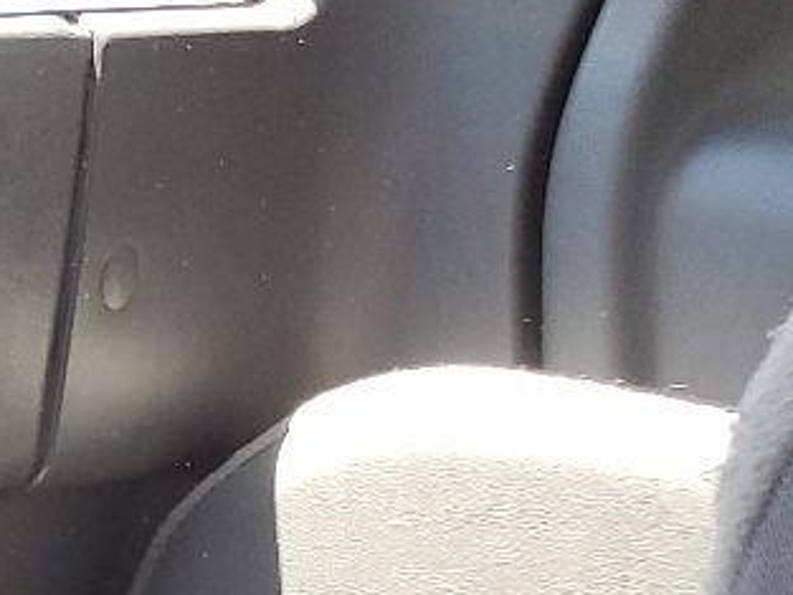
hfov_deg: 11.6
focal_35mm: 133
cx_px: -1226
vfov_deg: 10.6
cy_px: 1003
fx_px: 3048
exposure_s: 1/120
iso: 63
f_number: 1.5
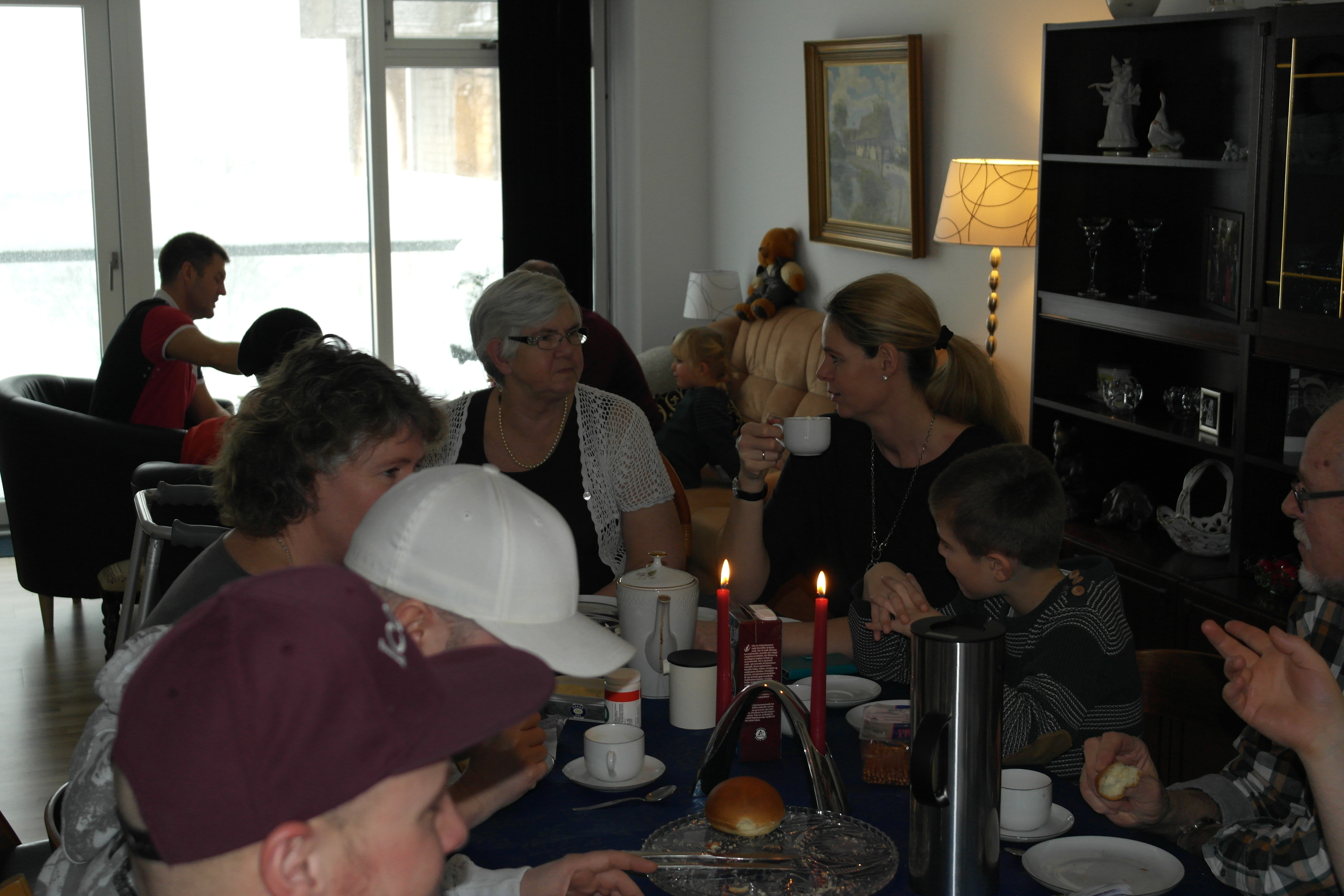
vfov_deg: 25.5
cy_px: 448
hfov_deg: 37.5
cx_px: 672
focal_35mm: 53
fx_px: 1979
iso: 400
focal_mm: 35
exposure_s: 1/60
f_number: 4.5
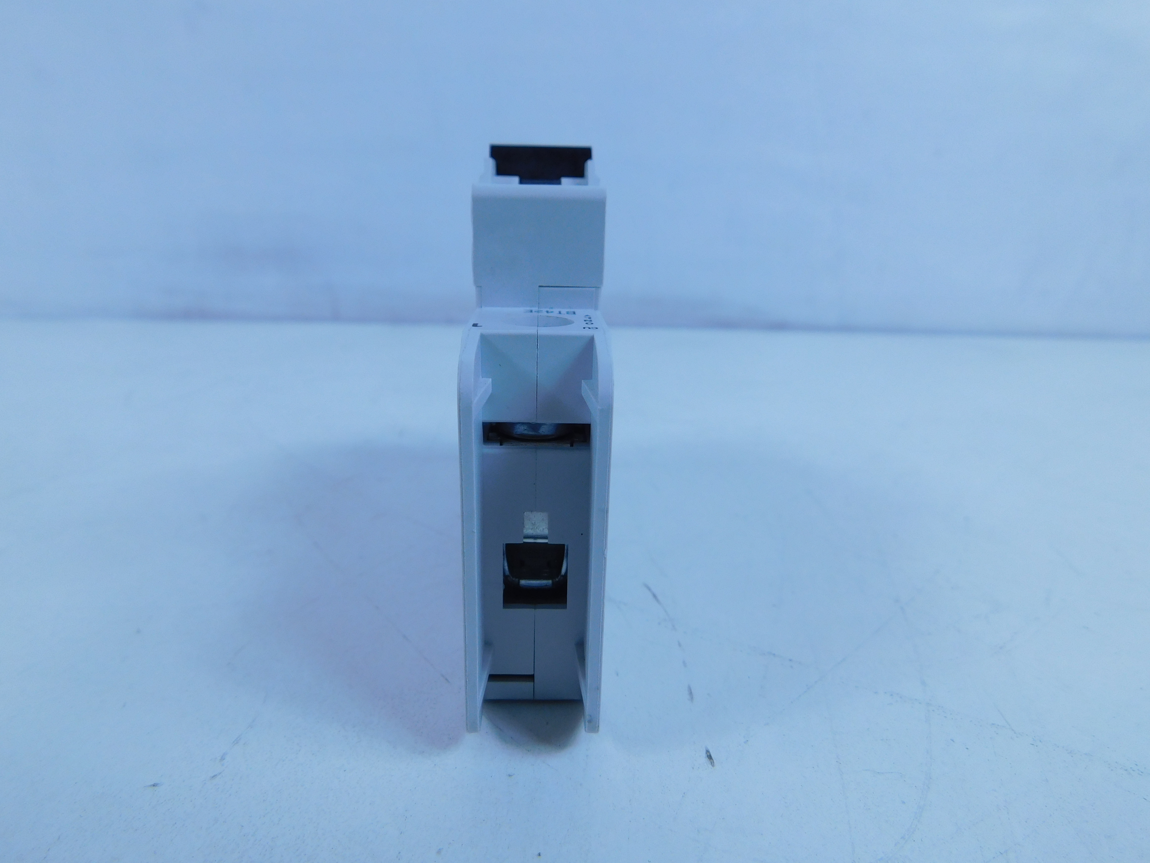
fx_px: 764
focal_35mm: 23
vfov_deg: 58.9
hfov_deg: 73.9
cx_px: 575
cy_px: 432
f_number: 3
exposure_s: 1/80
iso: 125
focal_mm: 4
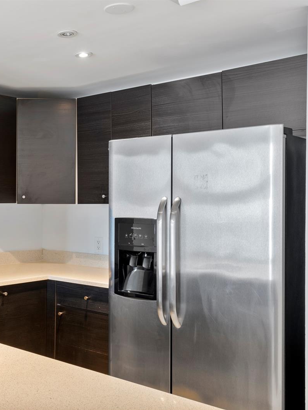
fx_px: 498
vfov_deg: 44.8
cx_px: 22
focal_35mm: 42
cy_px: 205
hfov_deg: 32.4
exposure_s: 6
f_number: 9
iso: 100
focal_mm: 29
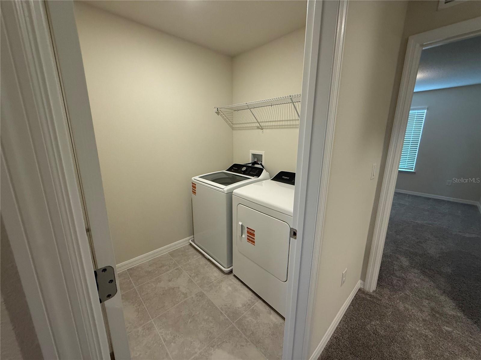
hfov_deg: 102.1
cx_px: 240
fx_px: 195
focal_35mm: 14
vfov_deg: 85.7
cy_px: 180
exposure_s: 1/120
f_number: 2.2
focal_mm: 2.22
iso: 250
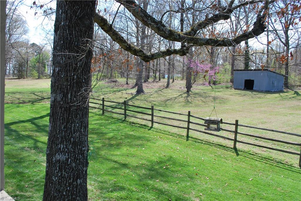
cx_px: 150
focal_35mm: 30
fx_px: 251
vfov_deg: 43.7
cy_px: 100
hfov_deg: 61.9
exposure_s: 1/160
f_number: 6.3
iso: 100
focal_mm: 20
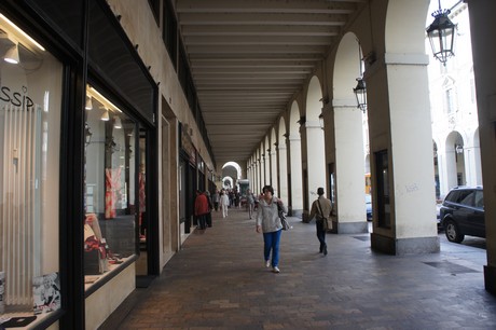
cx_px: 248
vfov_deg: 47.9
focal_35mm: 27
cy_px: 165
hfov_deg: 67.4
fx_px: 372
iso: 200
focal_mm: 18
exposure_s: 1/60
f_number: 5
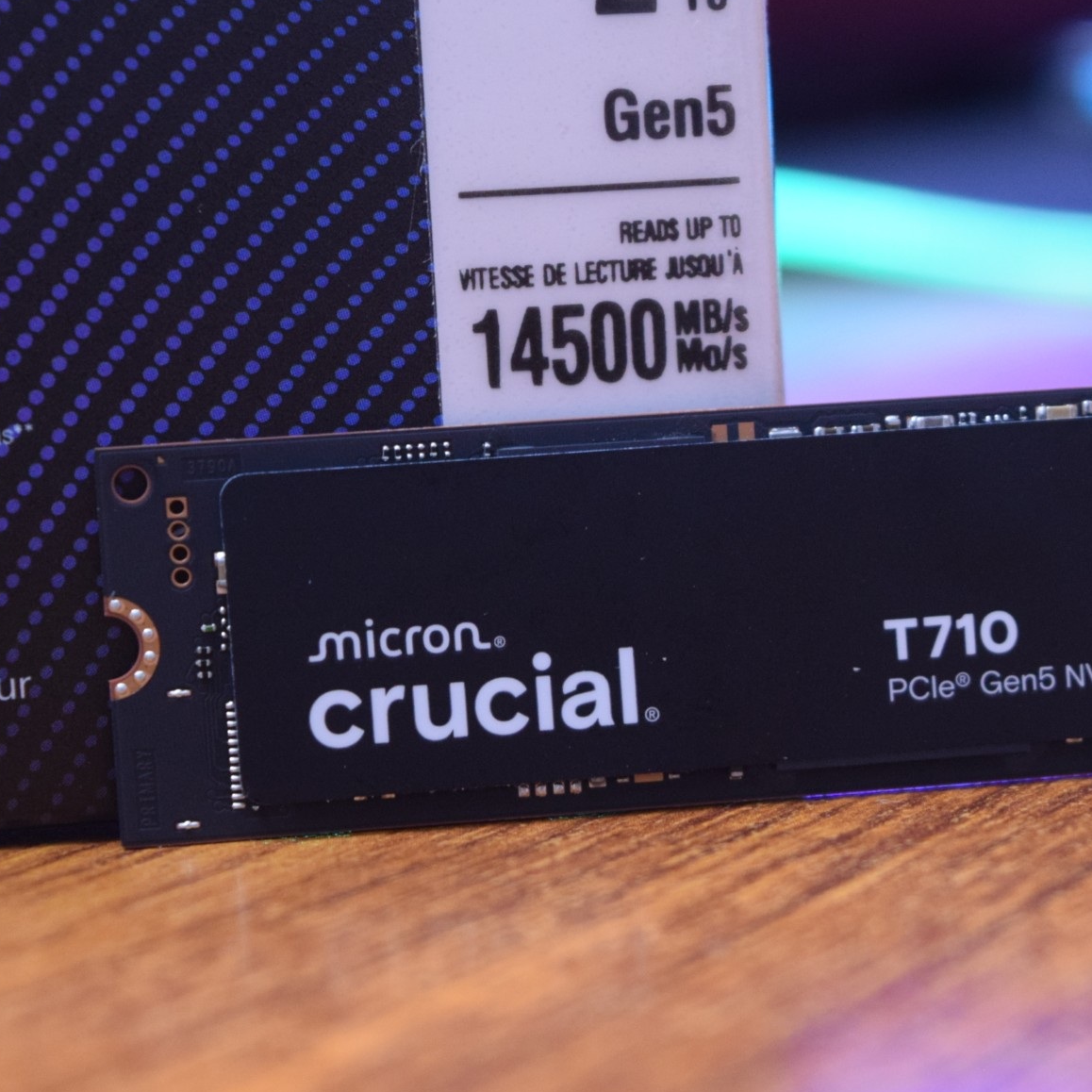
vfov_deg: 13.3
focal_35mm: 131
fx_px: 4668
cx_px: 838
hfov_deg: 13.3
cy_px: 585
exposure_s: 1/10
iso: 1600
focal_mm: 55
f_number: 7.1
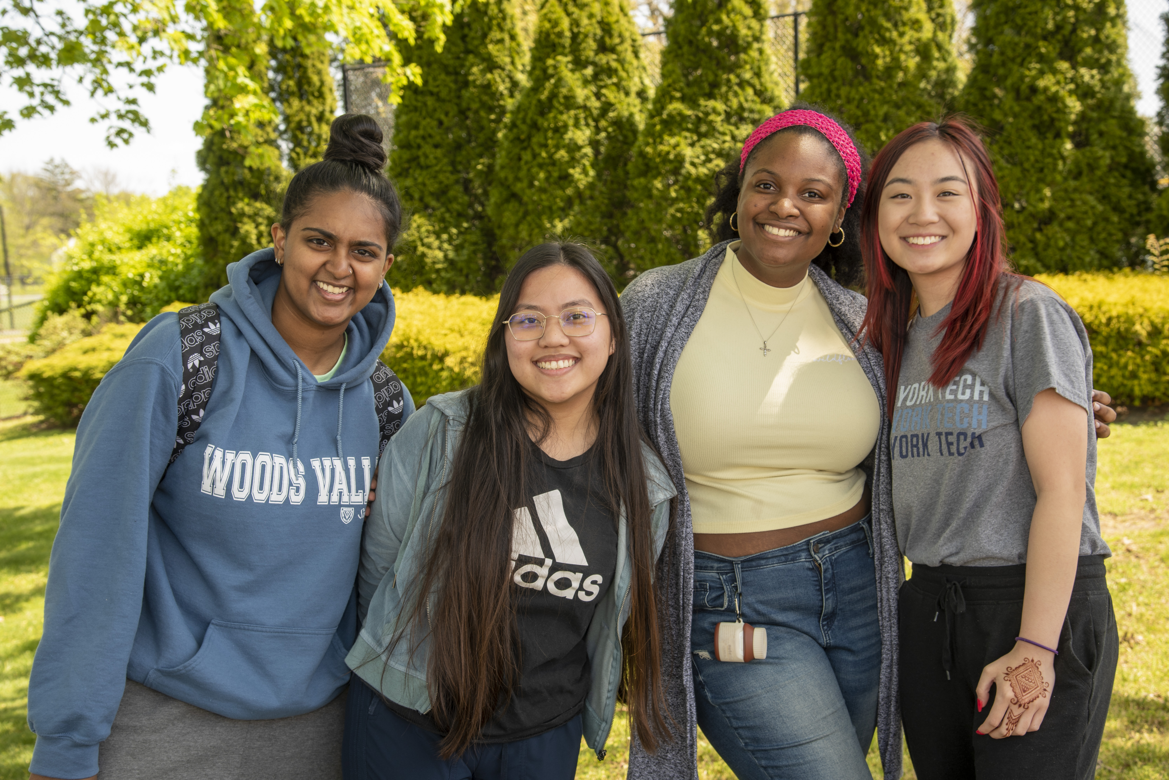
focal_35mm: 50
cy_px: 390
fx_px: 1624
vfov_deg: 27.0
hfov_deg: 39.6
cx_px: 584
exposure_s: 1/40
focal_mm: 50
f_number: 8
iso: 100
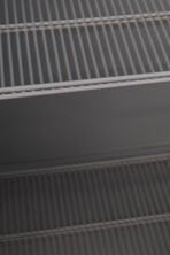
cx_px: 194
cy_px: -184
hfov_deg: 12.1
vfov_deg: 16.0
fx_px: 786
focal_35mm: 111
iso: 800
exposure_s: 1/160
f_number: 3.5
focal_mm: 18
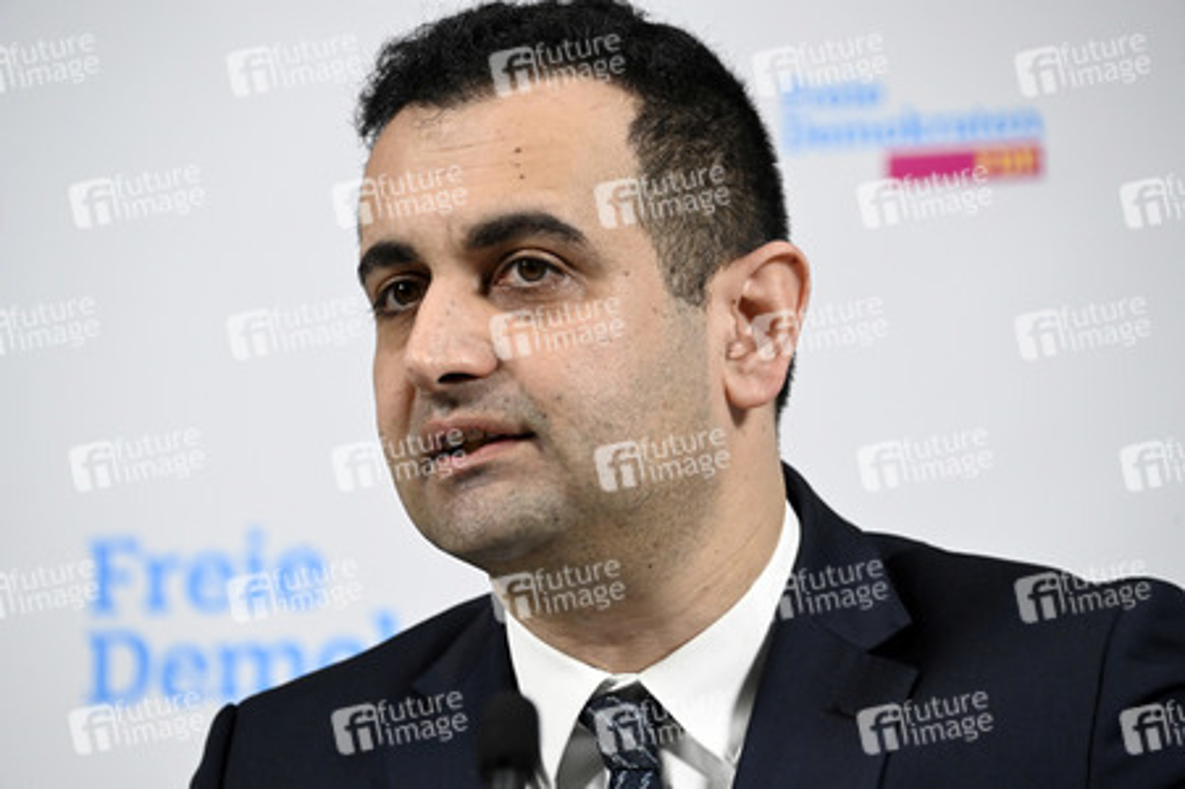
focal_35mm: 250
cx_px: 592
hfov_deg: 8.2
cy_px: 394
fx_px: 8223
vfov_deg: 5.5
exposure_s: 1/320
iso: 5000
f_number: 5.6
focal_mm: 250
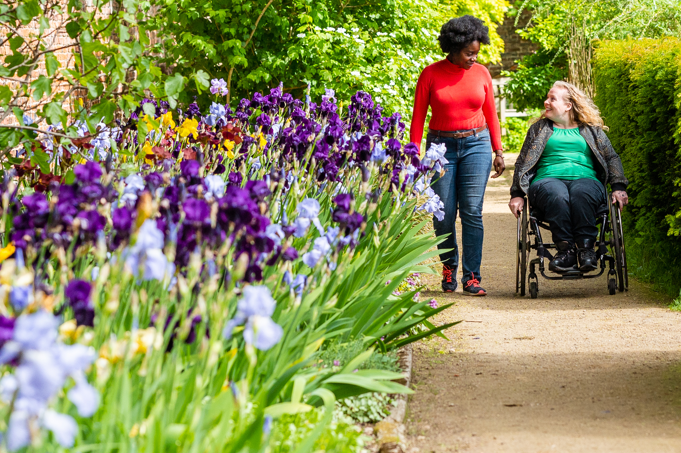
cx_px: 415
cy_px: 118
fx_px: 3611
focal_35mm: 191
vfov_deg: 7.2
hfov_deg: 10.8
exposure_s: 1/6400
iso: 560
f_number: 3.2
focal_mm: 85
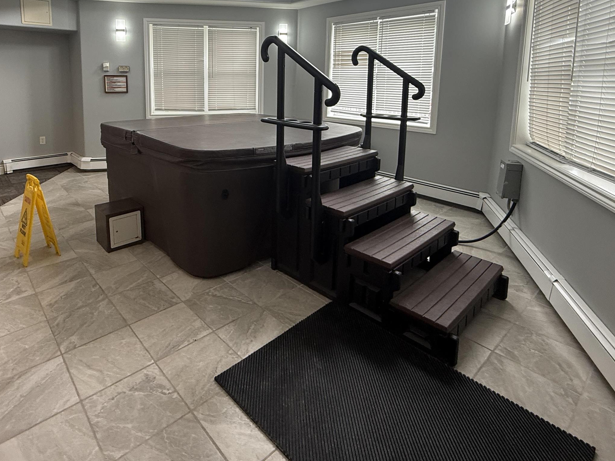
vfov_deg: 60.4
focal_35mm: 21
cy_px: 122
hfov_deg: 78.3
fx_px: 373
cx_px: 256
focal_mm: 2.22
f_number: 2.2
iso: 125
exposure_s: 1/99
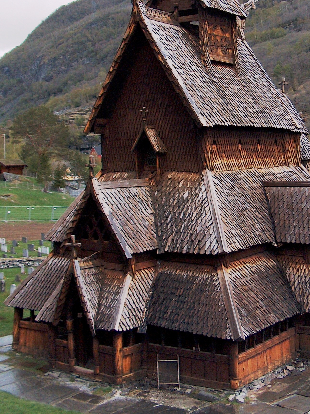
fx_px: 669
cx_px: 223
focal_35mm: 56
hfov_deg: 25.8
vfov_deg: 33.7
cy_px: 107
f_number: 3.4
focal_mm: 7.6
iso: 100
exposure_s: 1/641
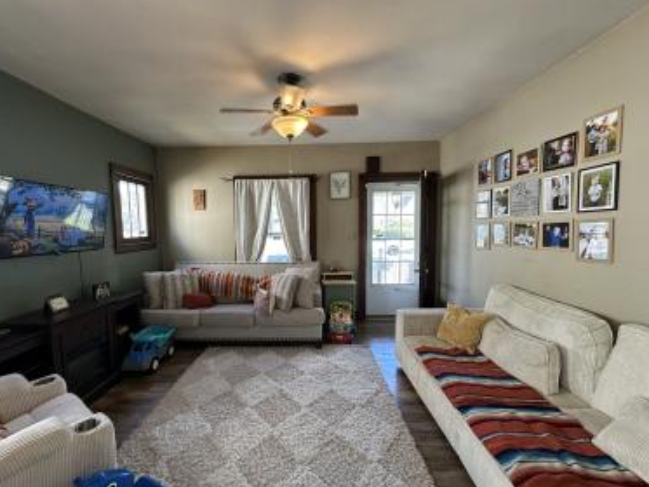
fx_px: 281
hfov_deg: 98.0
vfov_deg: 81.8
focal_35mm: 15
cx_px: 303
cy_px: 250
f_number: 2.2
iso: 160
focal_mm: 2.22
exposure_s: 1/120
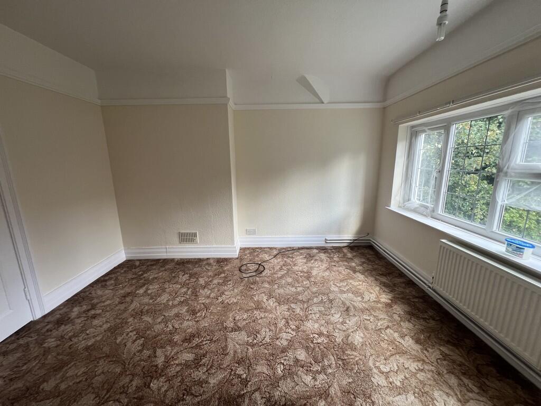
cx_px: 270
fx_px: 203
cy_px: 203
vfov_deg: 89.9
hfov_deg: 106.2
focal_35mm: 13
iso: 50
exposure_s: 1/99
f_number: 1.8
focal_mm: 1.57
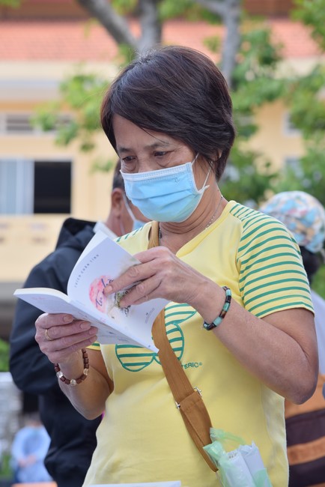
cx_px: 162
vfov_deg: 18.6
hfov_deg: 12.5
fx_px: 1488
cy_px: 244
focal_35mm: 110
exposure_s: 1/125
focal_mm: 110
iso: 100
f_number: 7.1
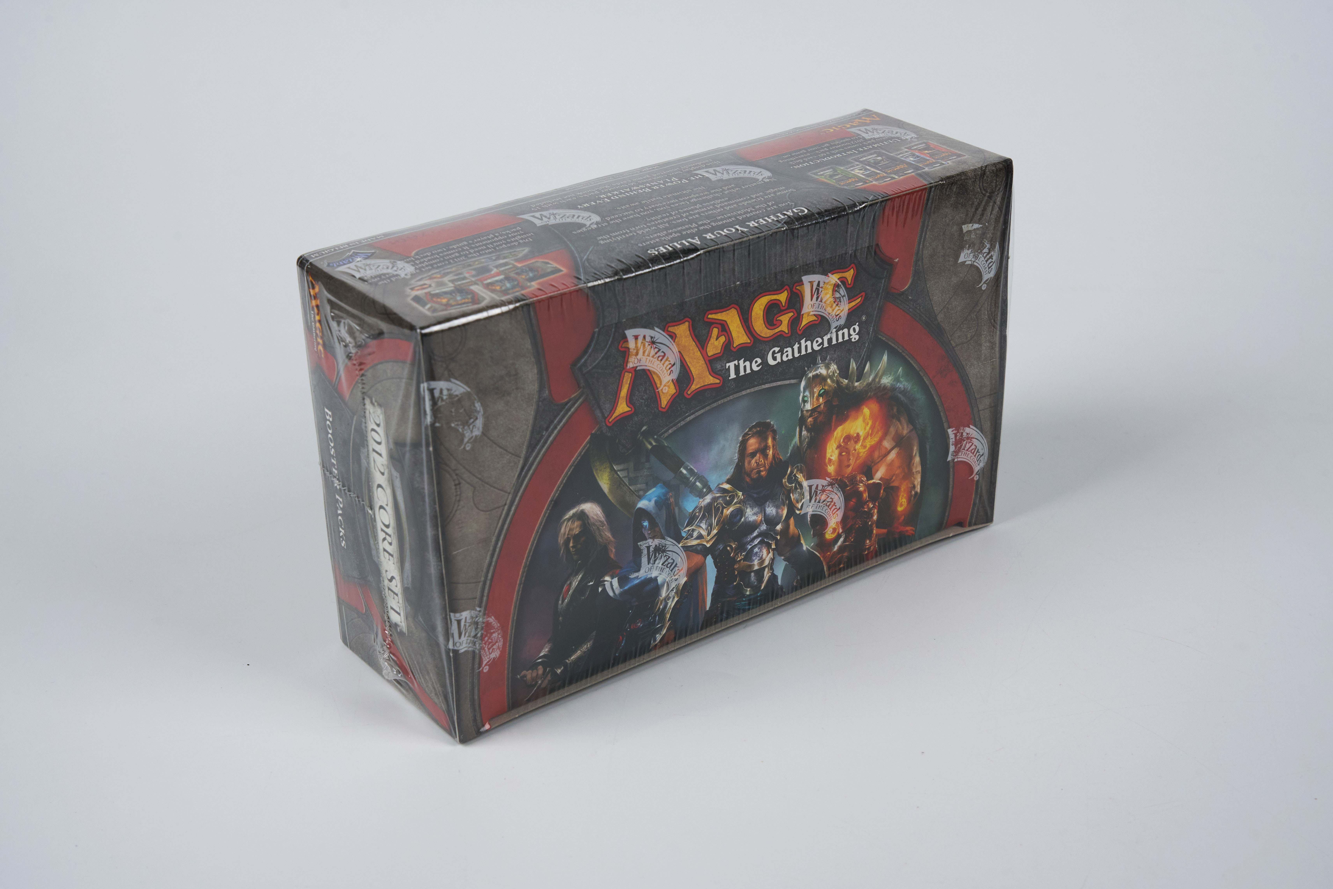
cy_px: 444
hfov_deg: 36.4
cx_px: 666
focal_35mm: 55
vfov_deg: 24.7
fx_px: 2025
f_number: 13
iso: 800
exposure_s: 1/60
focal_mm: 54.7
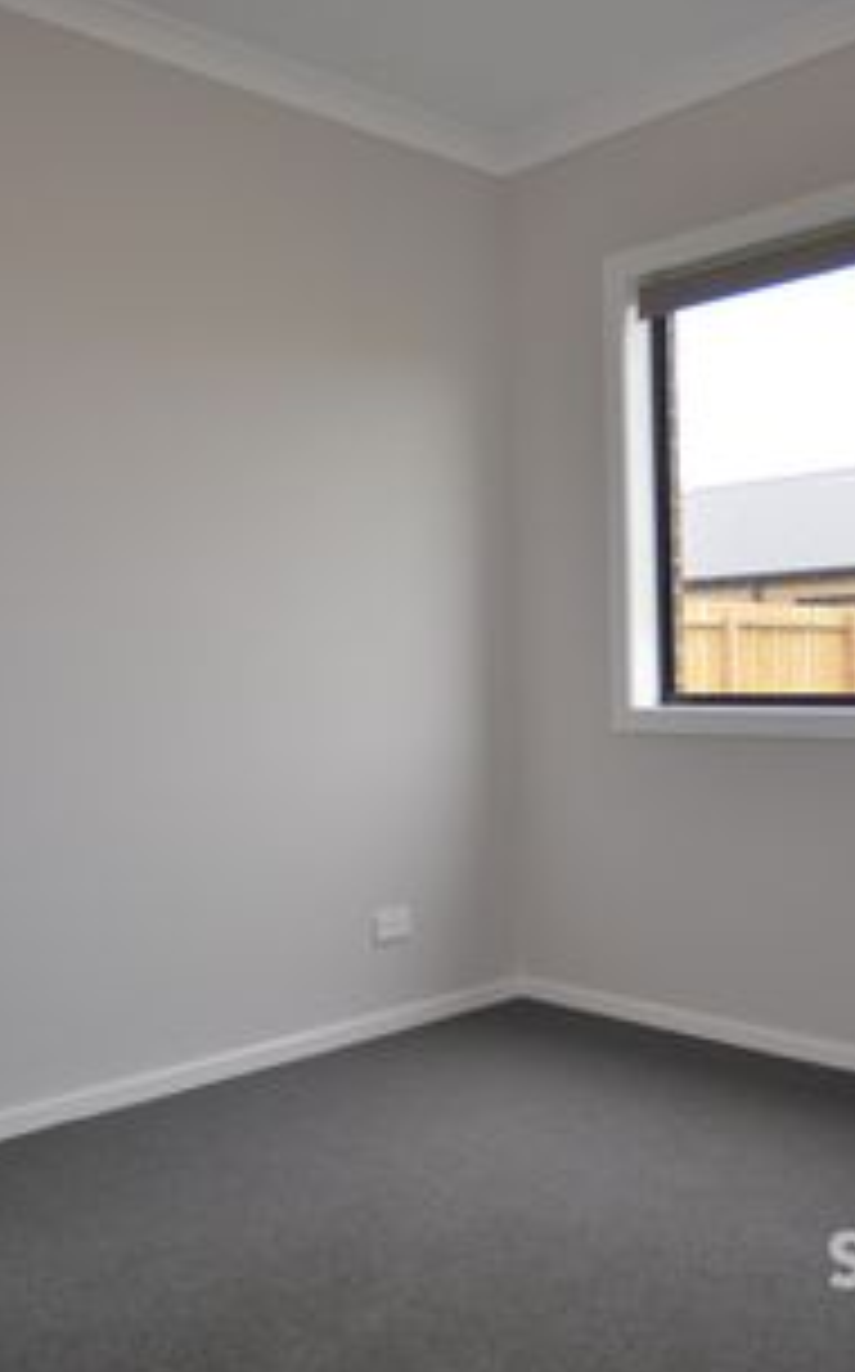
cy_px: 686
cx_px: 472
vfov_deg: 58.2
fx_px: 1233
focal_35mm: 33
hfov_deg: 38.2
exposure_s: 1/200
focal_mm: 14
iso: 200
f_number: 3.2
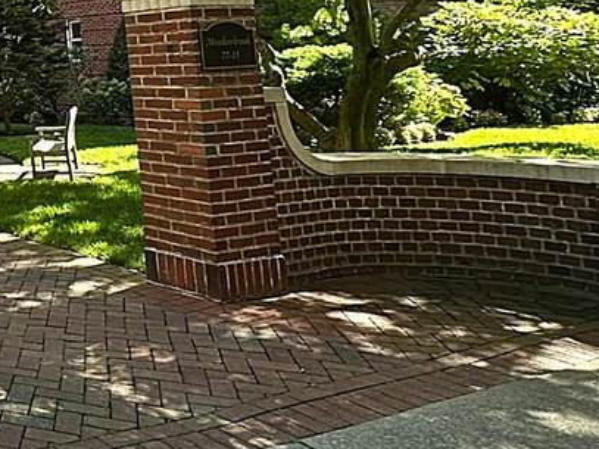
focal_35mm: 44
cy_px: -16
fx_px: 761
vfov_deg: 30.2
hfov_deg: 29.1
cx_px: -275
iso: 40
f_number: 2.2
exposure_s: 1/99
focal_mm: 2.22
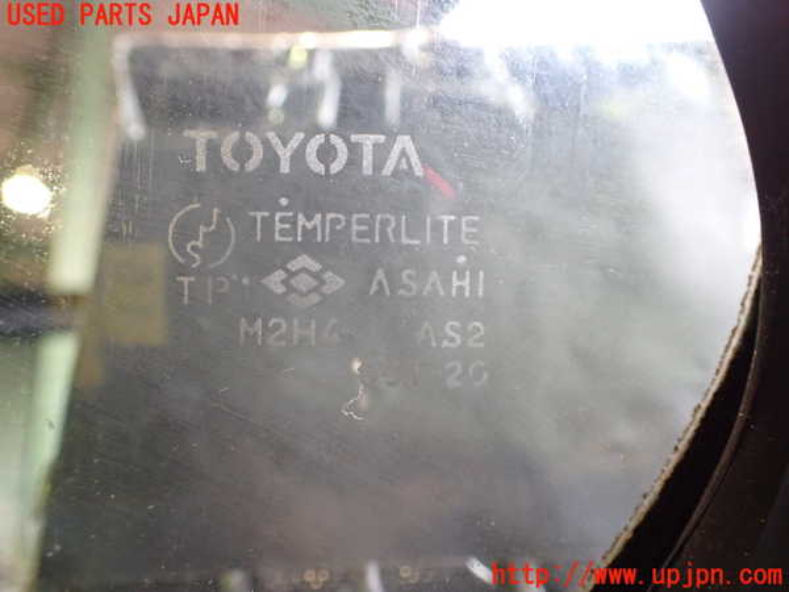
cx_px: 394
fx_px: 684
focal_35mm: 30
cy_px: 296
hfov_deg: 60.0
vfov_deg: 46.8
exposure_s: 1/60
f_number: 2.3
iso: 800
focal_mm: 5.4
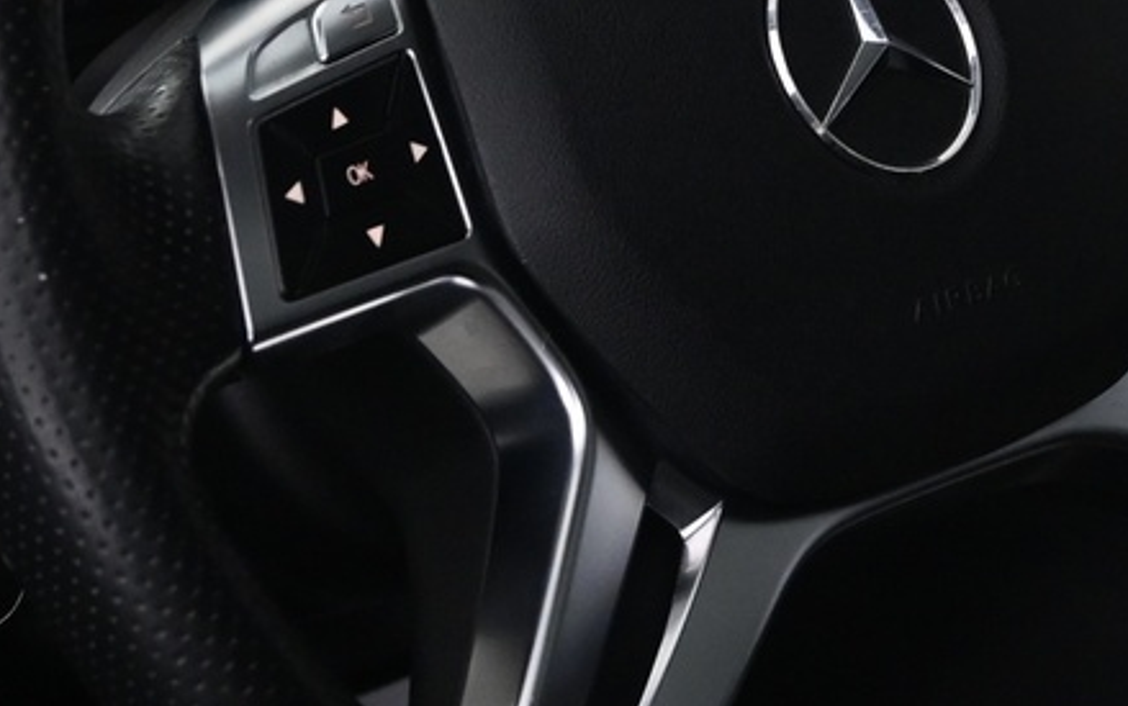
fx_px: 3901
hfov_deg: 16.3
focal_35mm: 127
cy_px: 151
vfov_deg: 10.3
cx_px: 881
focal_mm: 22.5
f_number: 4
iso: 1600
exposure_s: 1/20
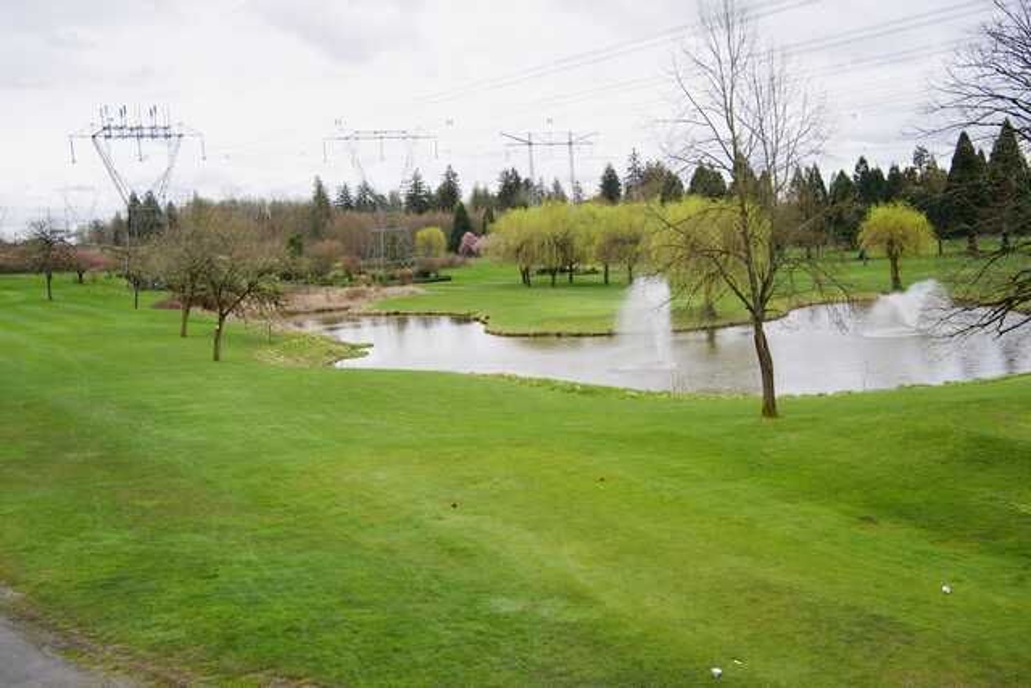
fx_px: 1003
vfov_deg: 37.9
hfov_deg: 54.4
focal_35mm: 35
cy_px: 344
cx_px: 516
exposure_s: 1/80
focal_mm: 35
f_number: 5.6
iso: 100
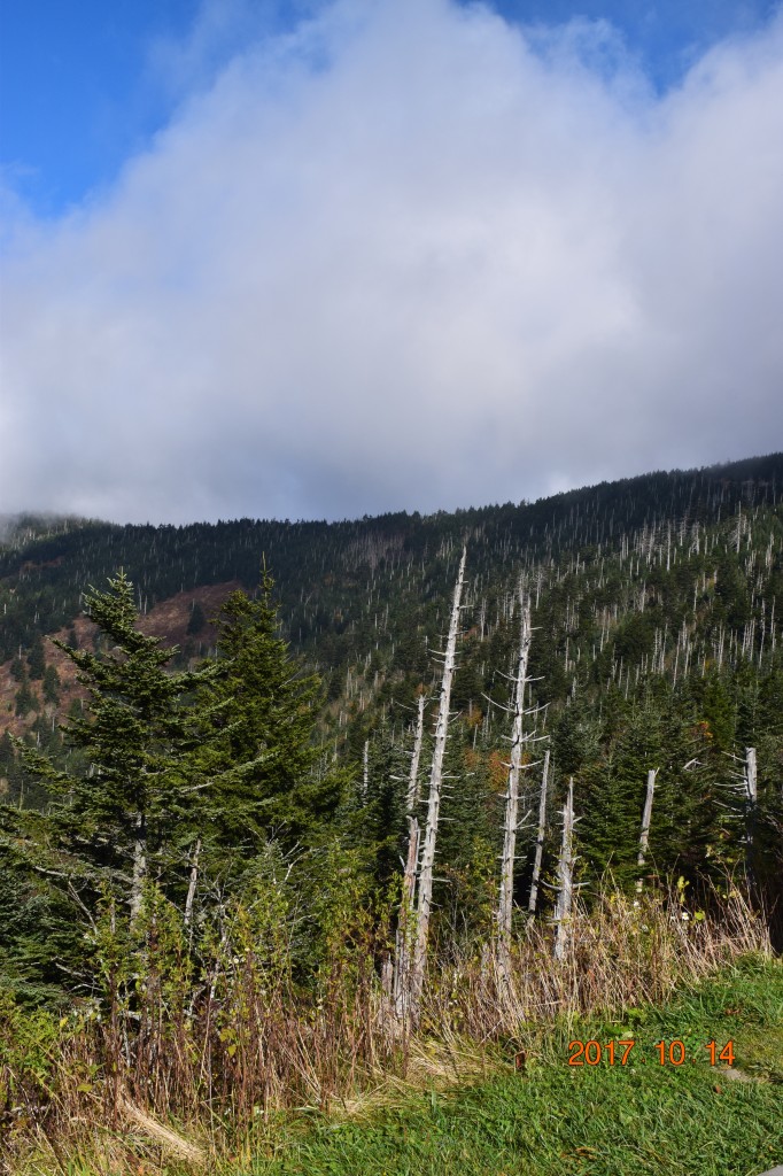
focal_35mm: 38
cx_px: 392
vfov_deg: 51.3
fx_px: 1224
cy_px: 588
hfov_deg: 35.5
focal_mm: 25
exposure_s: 1/500
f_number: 11
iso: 360
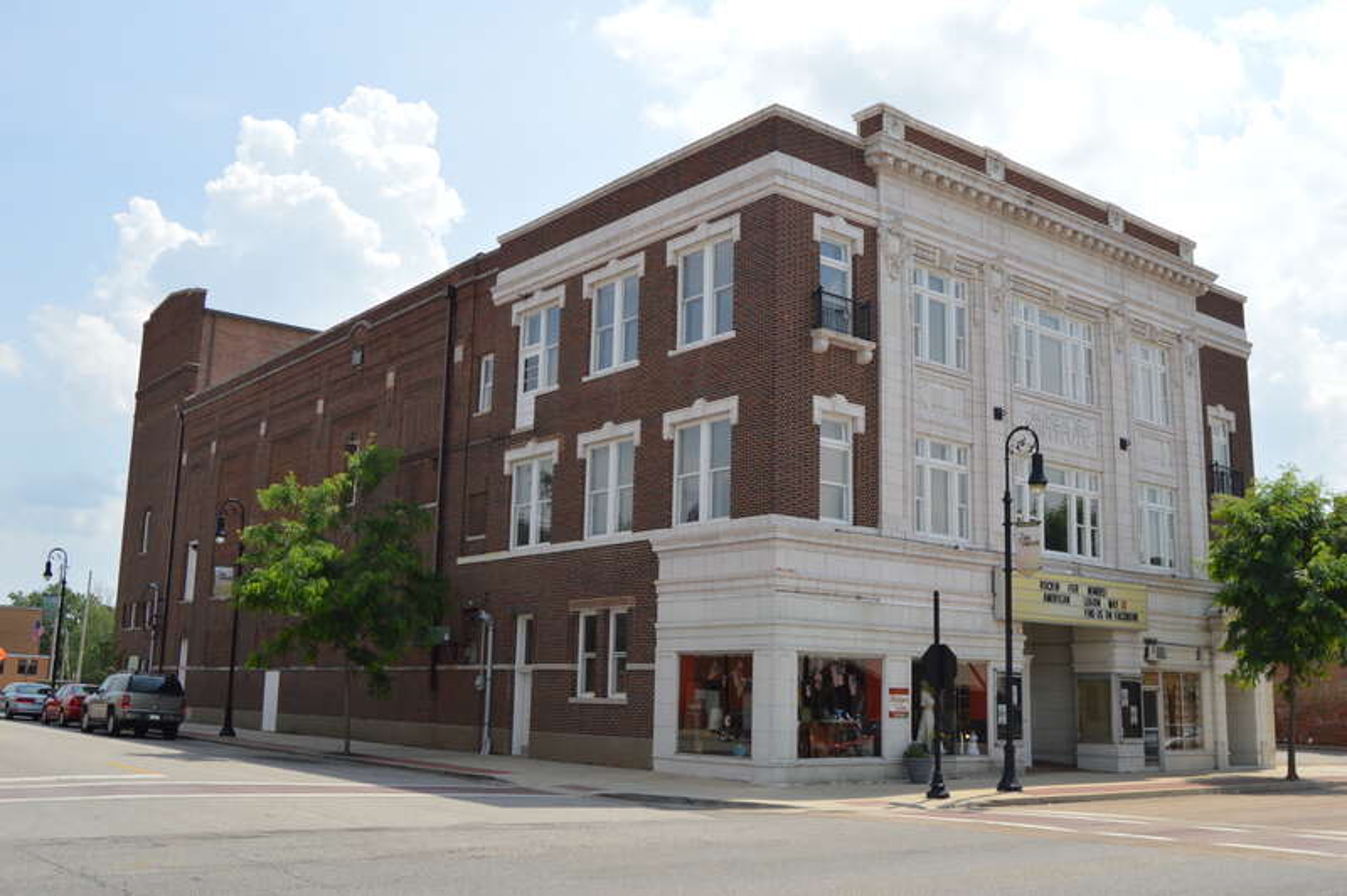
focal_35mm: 34
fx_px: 1290
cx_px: 674
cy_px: 448
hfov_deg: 55.1
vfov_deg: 38.3
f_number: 10
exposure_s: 1/200
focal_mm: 23
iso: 100
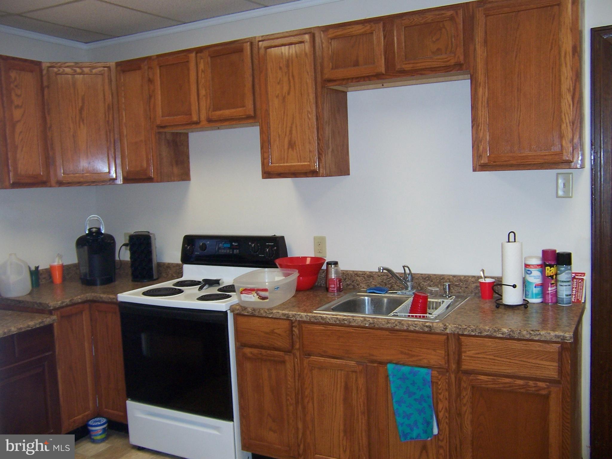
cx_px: 306
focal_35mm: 33
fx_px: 583
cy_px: 230
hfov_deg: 55.4
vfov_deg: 42.9
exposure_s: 1/60
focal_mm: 5.5
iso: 140
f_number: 2.8
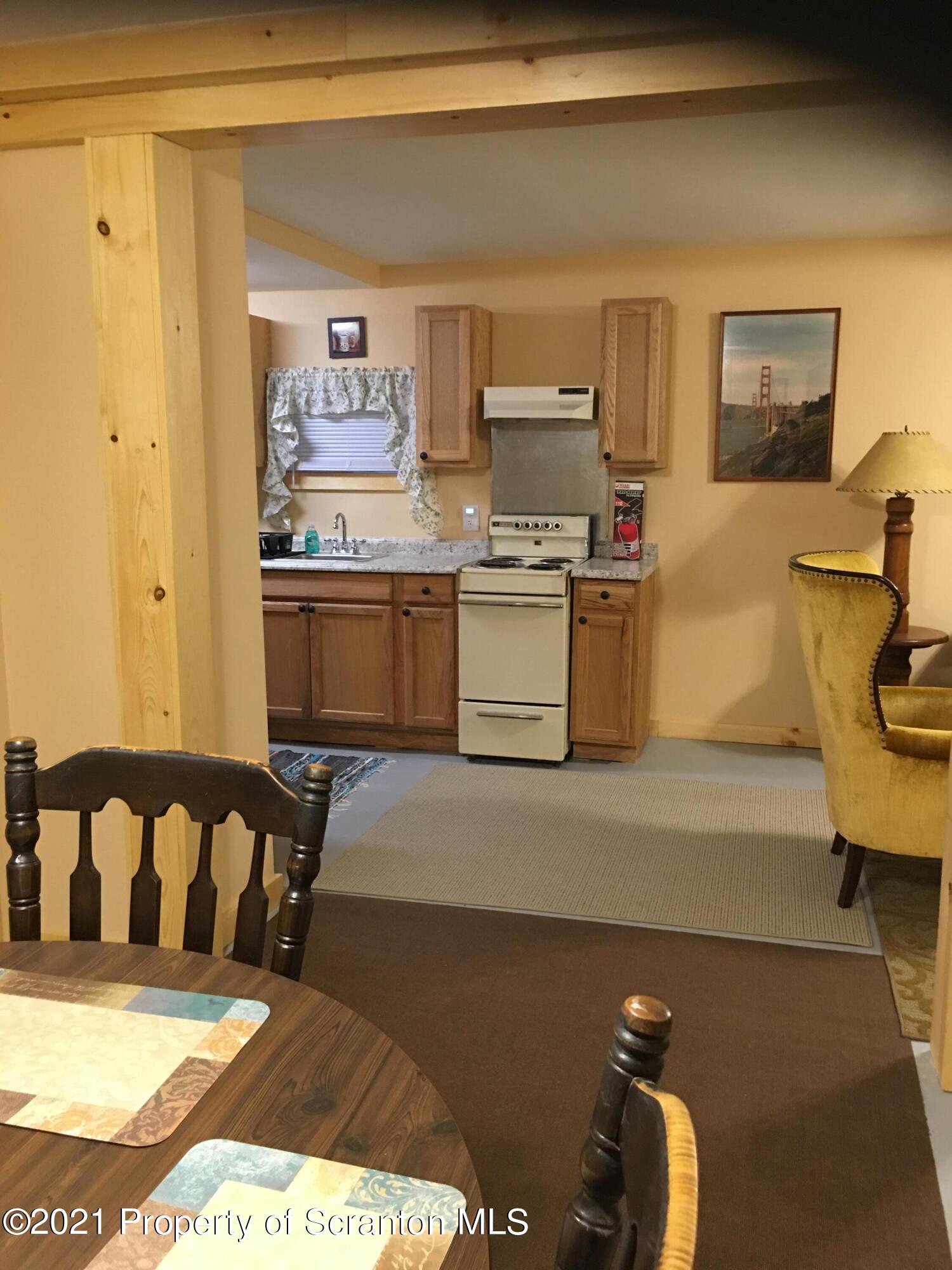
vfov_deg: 61.7
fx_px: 1063
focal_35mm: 29
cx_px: 476
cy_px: 635
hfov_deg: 48.2
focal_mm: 4.15
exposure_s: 1/4
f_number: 2.2
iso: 50
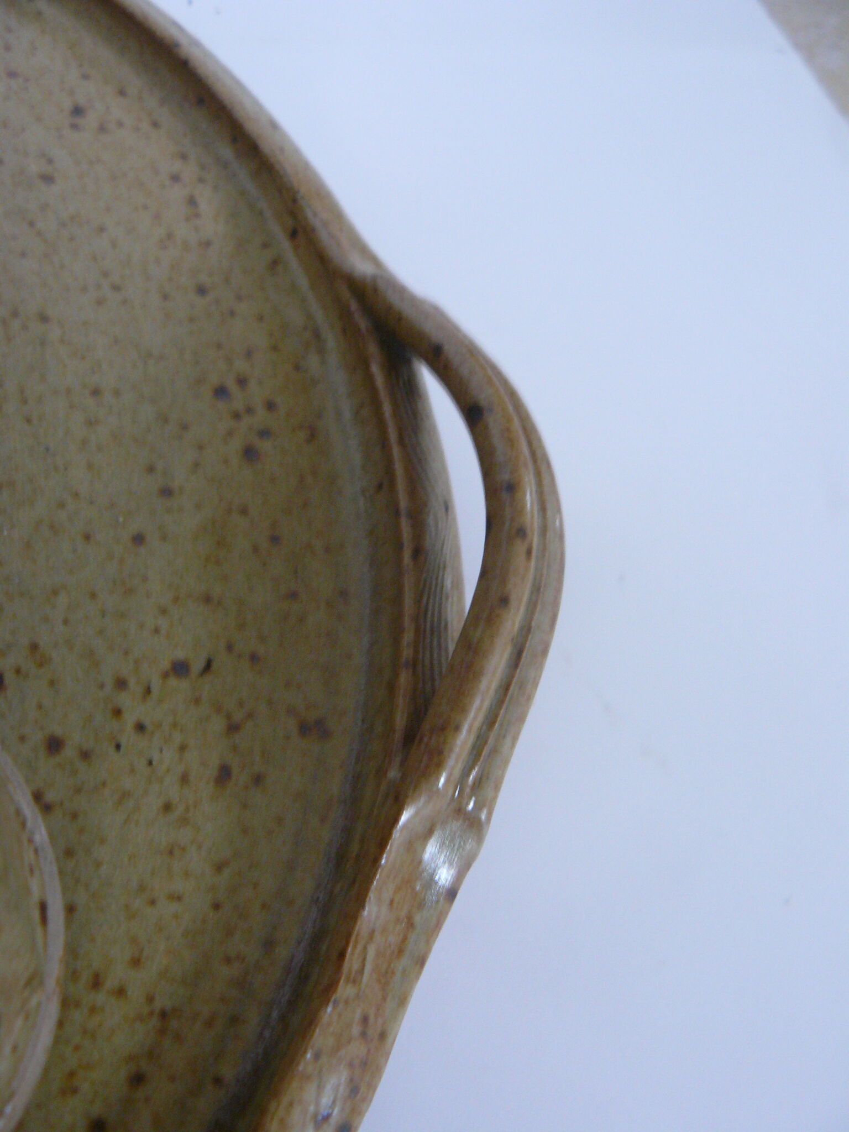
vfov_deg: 51.4
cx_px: 424
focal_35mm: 36
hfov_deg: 39.7
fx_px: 1177
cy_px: 566
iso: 200
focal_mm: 6
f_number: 2.8
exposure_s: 1/5
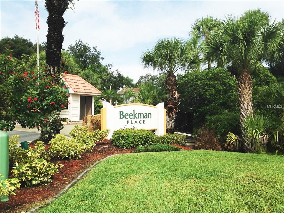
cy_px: 106
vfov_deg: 42.9
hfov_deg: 55.4
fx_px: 271
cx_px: 142
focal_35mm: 33
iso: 50
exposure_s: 1/3012
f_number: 2.4
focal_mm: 4.12
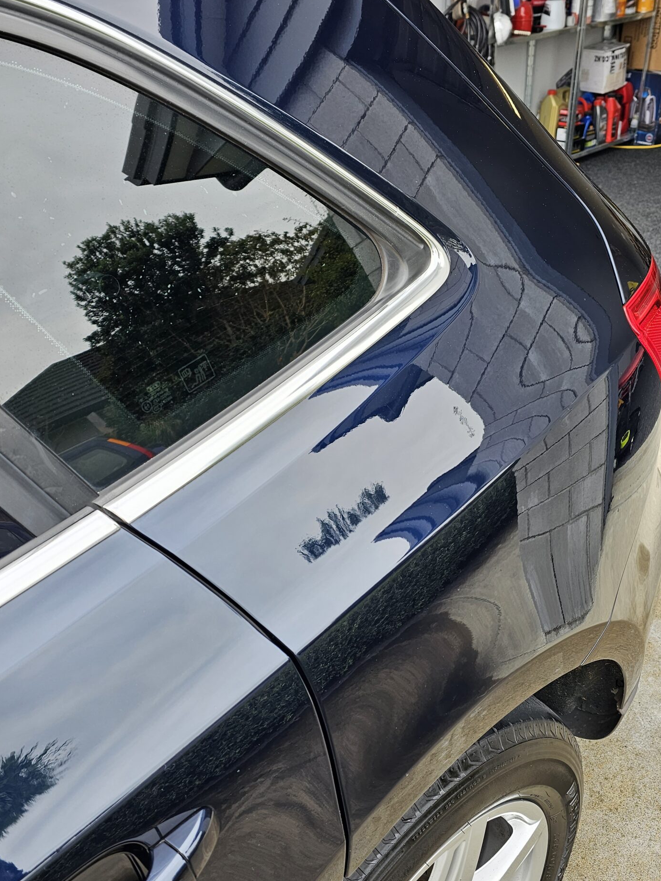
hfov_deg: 44.2
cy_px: 471
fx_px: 815
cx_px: 328
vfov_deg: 56.8
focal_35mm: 32
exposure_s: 1/180
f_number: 1.7
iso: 40
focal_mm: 6.3
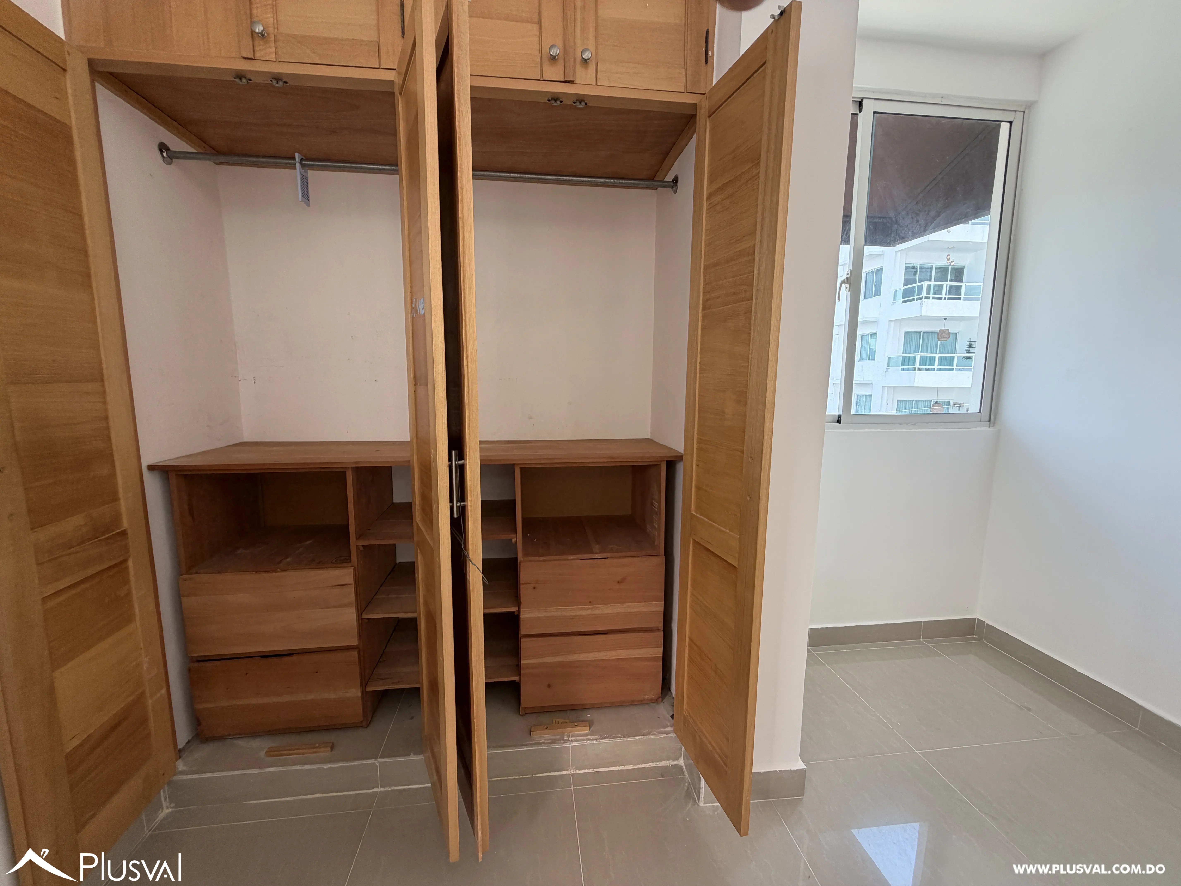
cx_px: 590
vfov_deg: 85.7
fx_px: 478
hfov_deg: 102.1
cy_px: 443
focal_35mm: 14
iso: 100
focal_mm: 2.22
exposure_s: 1/121
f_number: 2.2
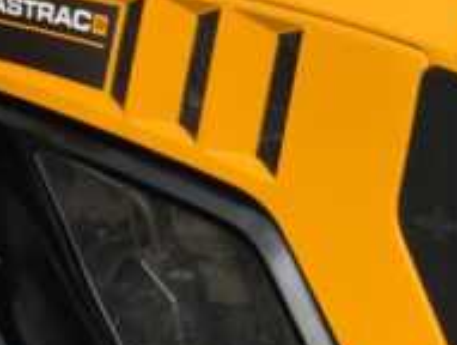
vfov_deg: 15.3
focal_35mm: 97
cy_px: 187
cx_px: 447
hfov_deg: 19.7
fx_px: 1283
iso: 16
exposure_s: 1/1015
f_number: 1.8
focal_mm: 3
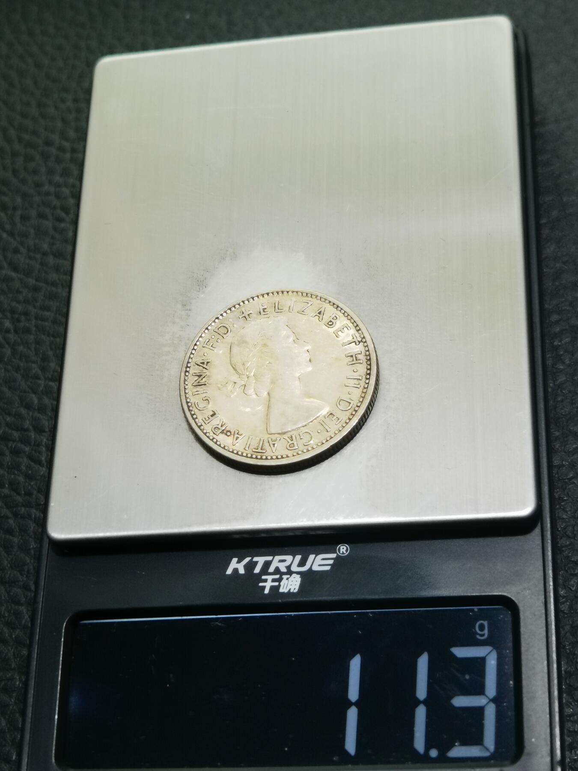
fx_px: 1380
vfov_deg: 31.2
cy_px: 386
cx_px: 289
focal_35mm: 62
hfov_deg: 23.7
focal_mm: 6.67
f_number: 1.9
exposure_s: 1/100
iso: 100
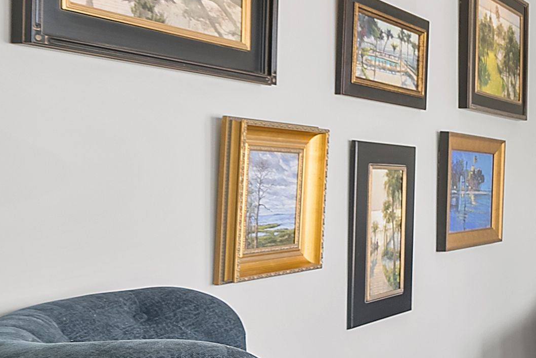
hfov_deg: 27.1
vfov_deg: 27.3
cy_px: 307
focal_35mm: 48
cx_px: 826
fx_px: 715
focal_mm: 12
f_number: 7.1
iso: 100
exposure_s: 1/4
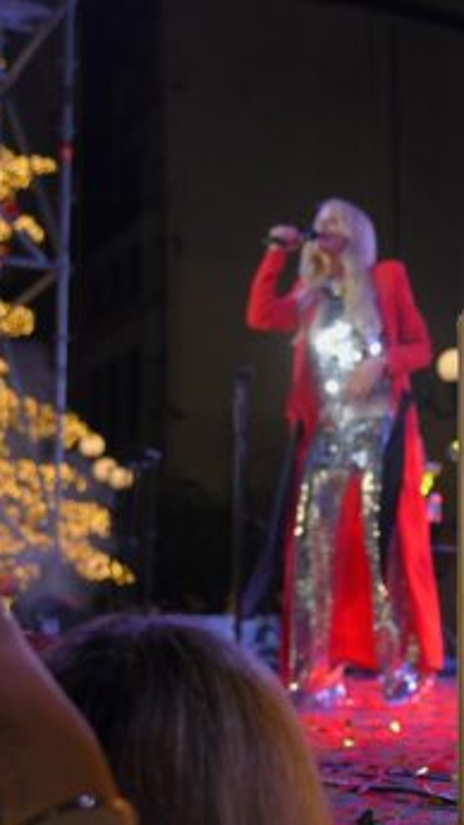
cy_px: 402
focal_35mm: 62
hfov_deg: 19.0
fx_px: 1356
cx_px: 440
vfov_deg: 33.8
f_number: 4
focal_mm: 34
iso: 2000
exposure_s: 1/400
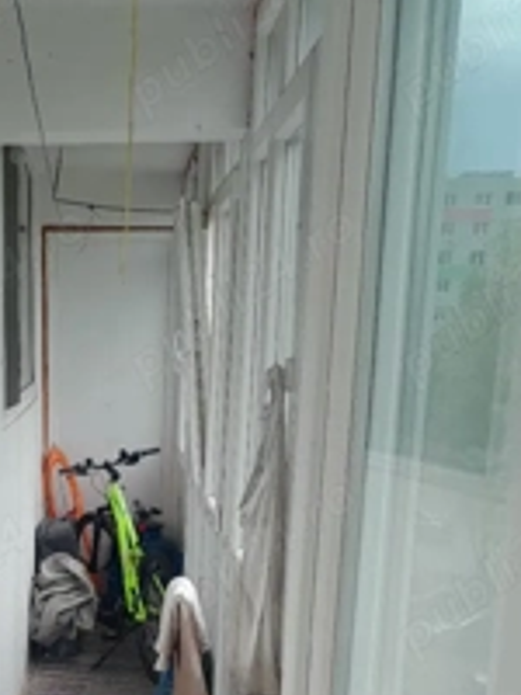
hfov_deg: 26.1
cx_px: 42
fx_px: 1084
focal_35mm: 54
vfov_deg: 33.9
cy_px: 608
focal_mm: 4
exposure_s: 1/122
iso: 40
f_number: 1.8
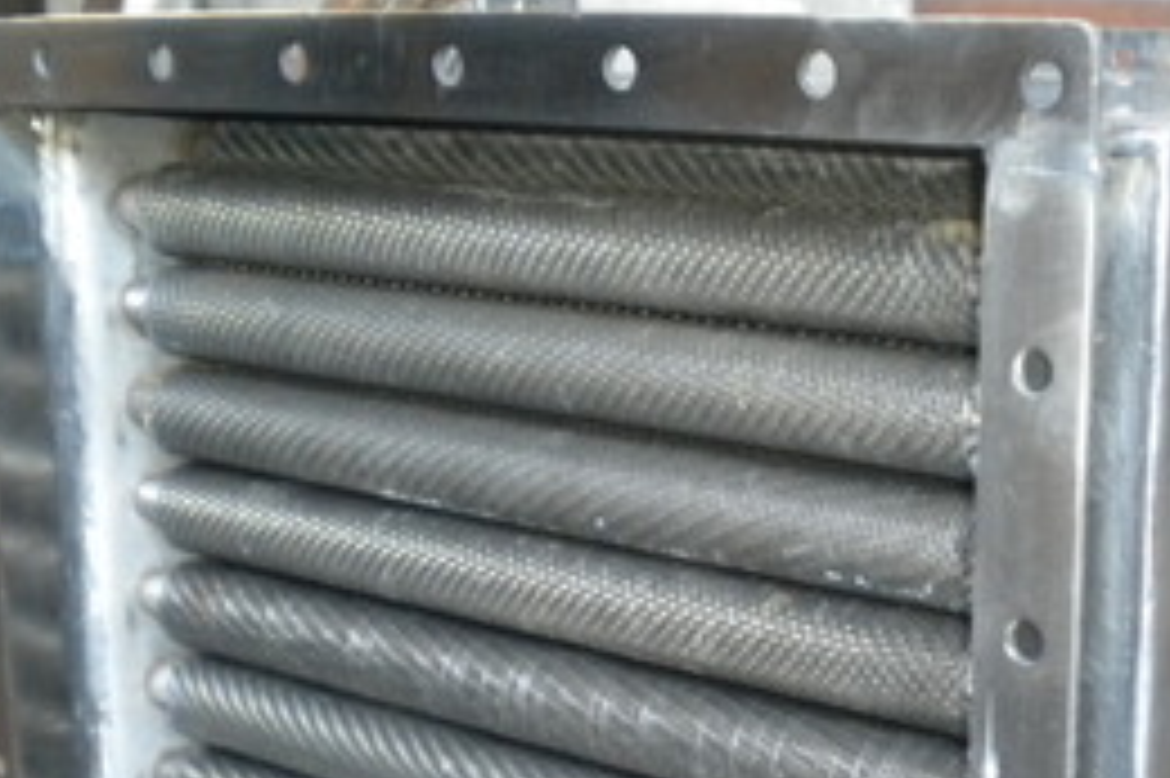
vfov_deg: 18.9
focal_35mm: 70
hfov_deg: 28.5
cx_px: 846
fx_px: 2273
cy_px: 785
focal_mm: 6.3
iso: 400
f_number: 3.1
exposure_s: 1/30
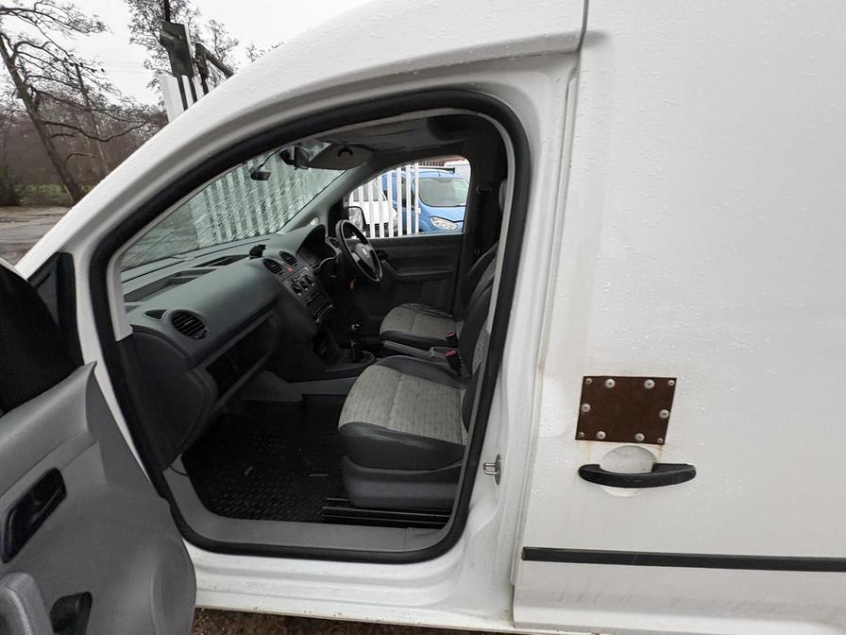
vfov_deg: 85.7
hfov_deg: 102.1
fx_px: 342
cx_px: 423
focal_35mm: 14
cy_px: 318
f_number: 2.2
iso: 250
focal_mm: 2.22
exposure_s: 1/92
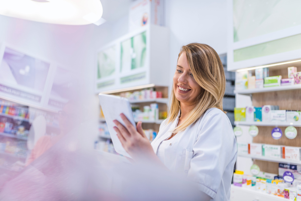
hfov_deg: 54.4
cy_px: 100
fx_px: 293
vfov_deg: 37.9
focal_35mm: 35
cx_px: 150
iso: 200
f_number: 1.8
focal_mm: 35
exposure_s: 1/125
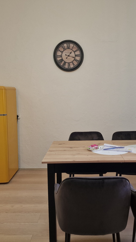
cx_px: 78
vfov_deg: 58.0
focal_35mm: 34
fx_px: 218
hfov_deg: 34.6
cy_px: 120
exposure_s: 1/120
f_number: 1.8
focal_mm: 6.4
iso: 250
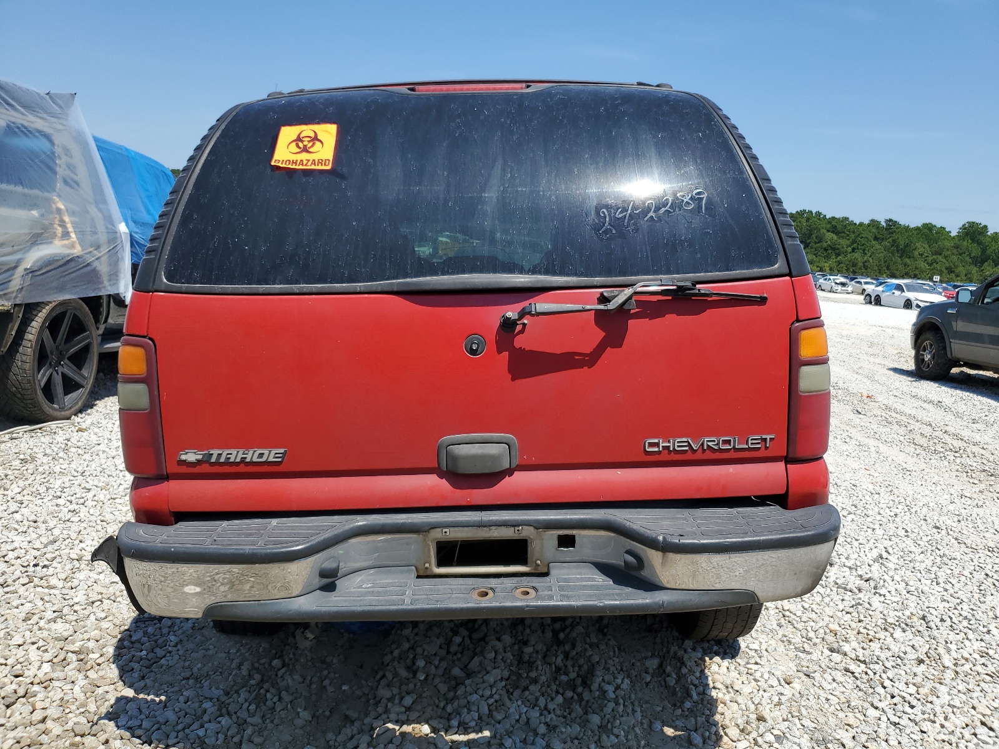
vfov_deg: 53.1
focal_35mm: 26
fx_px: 750
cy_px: 374
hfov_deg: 67.3
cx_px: 500
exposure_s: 1/3333
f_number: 1.5
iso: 50
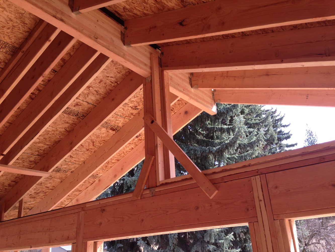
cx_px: 168
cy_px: 126
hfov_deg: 55.3
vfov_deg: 43.0
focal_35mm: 33
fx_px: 319
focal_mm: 4.12
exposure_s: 1/212
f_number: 2.4
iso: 50
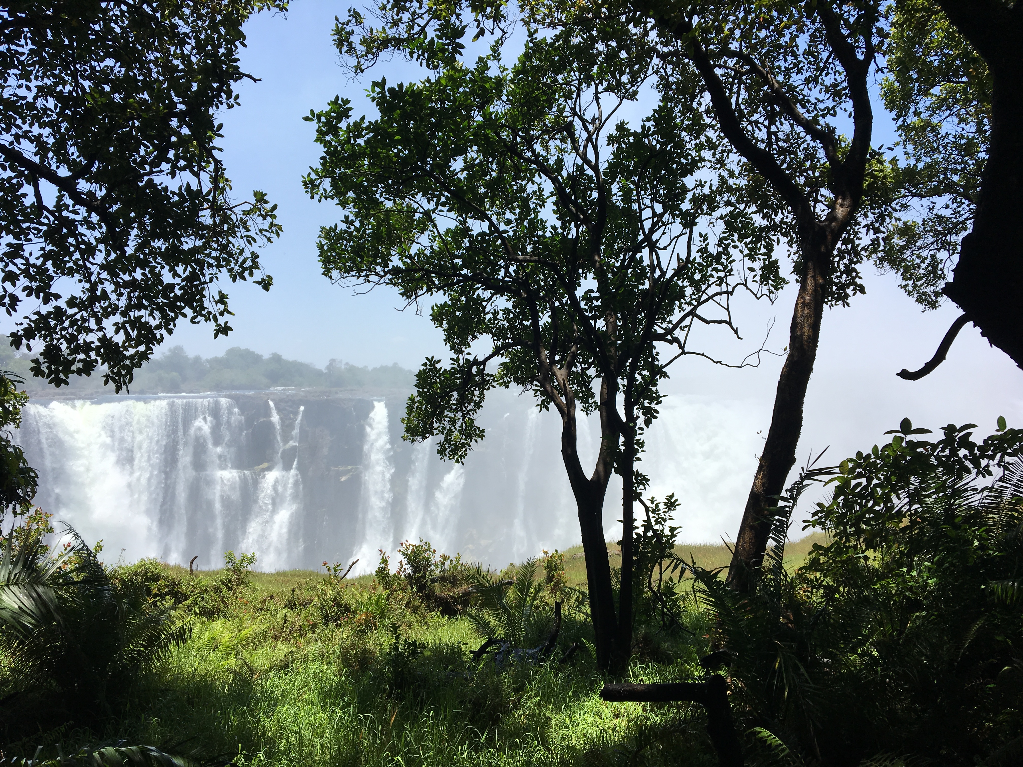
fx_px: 857
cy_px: 384
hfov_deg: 61.7
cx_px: 512
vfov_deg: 48.2
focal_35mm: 29
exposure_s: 1/1399
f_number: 2.2
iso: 25
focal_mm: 4.15
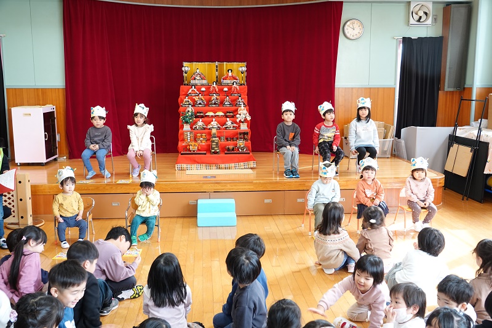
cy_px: 164
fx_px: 492
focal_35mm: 36
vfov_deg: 36.9
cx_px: 246
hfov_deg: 53.1
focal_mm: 13.31
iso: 320
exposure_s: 1/40
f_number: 3.2
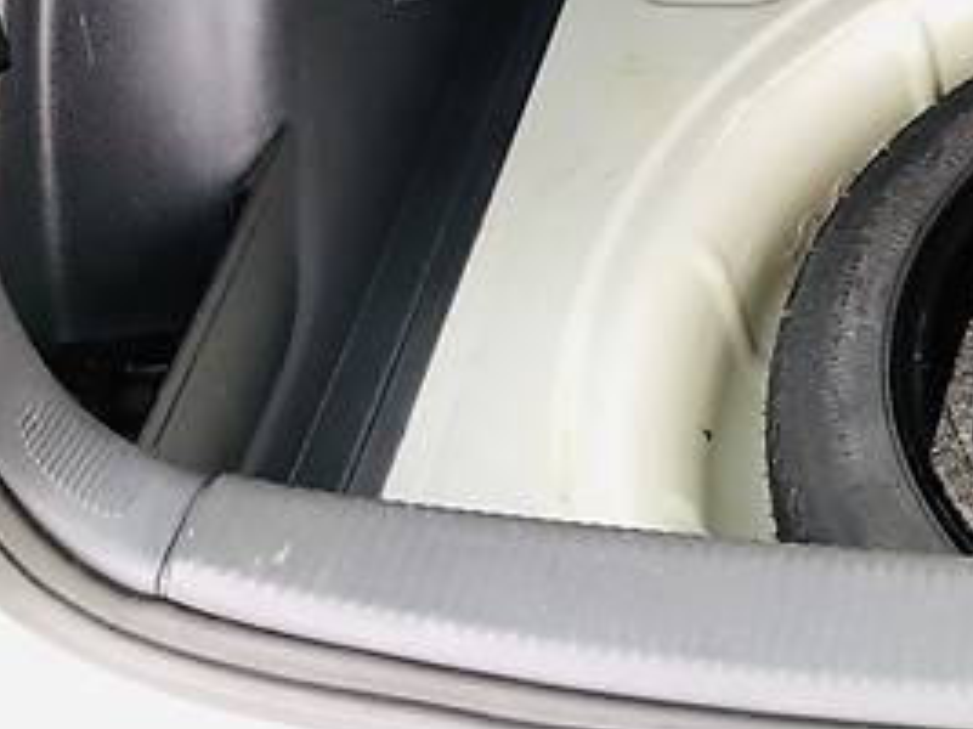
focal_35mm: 84
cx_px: 1334
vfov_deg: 16.7
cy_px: -168
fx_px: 2360
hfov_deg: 20.8
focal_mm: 4
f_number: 1.8
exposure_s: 1/30
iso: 25
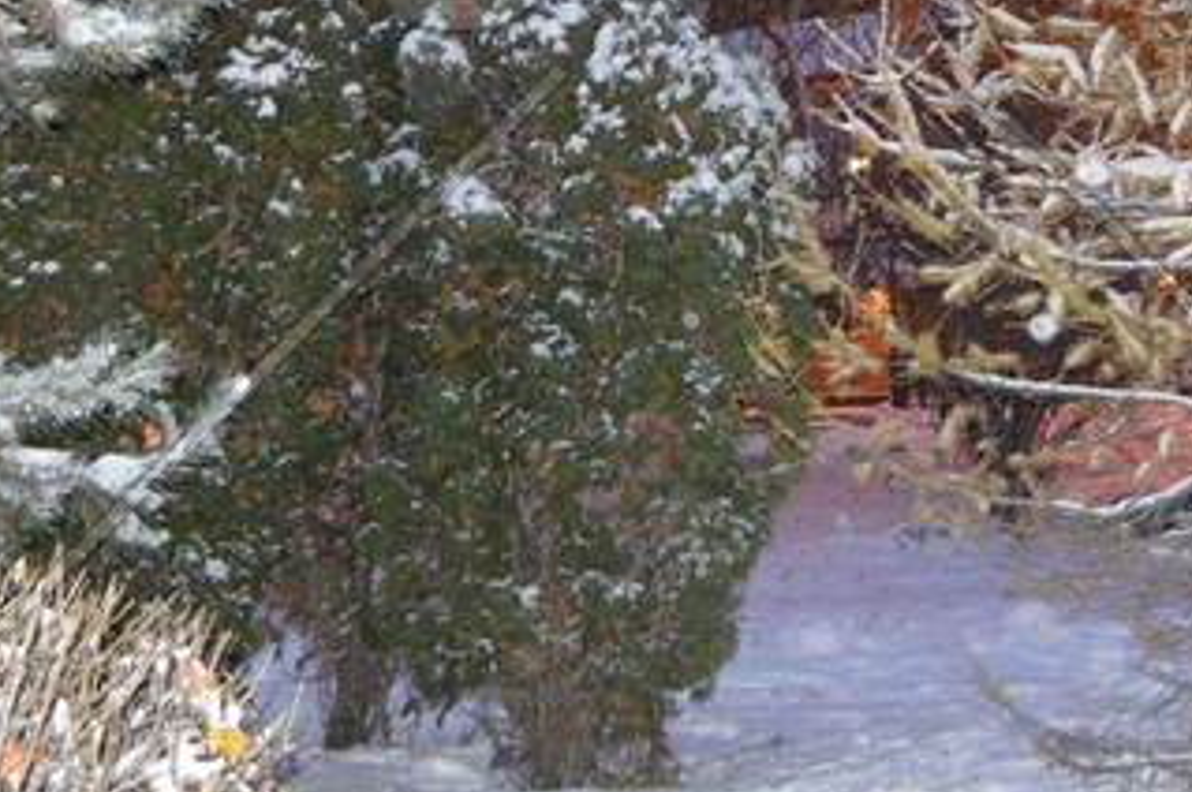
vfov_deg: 17.6
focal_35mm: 74
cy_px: -127
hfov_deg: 27.3
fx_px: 2448
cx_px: 757
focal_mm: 18
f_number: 3.5
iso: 2800
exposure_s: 1/60
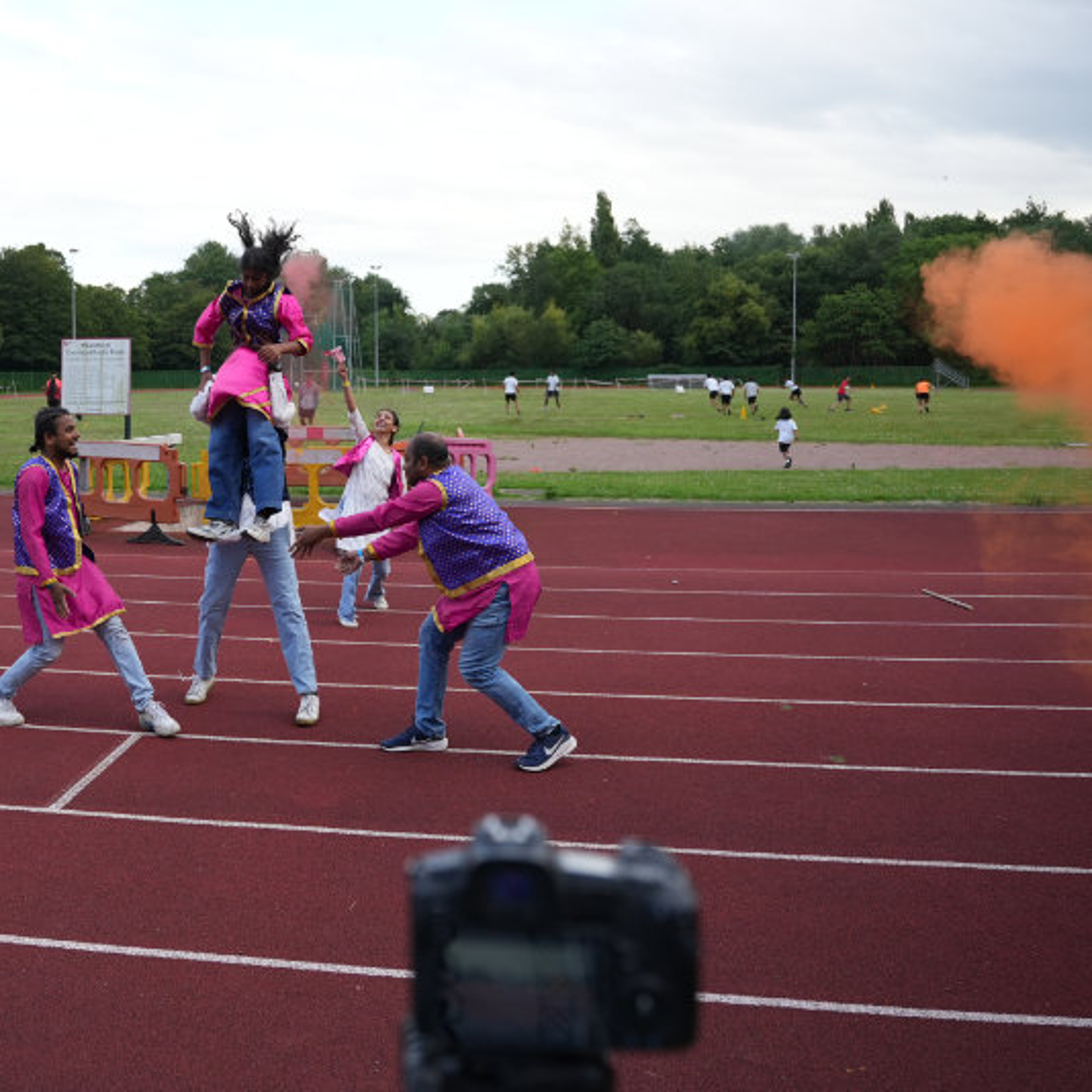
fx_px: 1392
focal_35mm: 39
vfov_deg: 42.5
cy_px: 398
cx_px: 223
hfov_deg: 41.1
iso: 250
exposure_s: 1/800
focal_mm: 24
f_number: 2.8
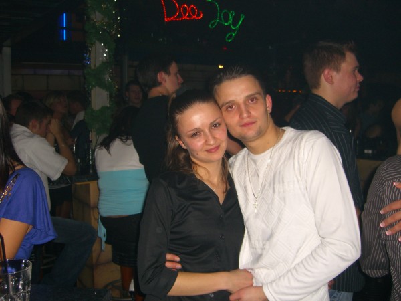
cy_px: 150
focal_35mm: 38
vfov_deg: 37.7
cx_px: 200
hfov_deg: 49.0
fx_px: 440
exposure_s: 1/60
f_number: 2.8
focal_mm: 7.9
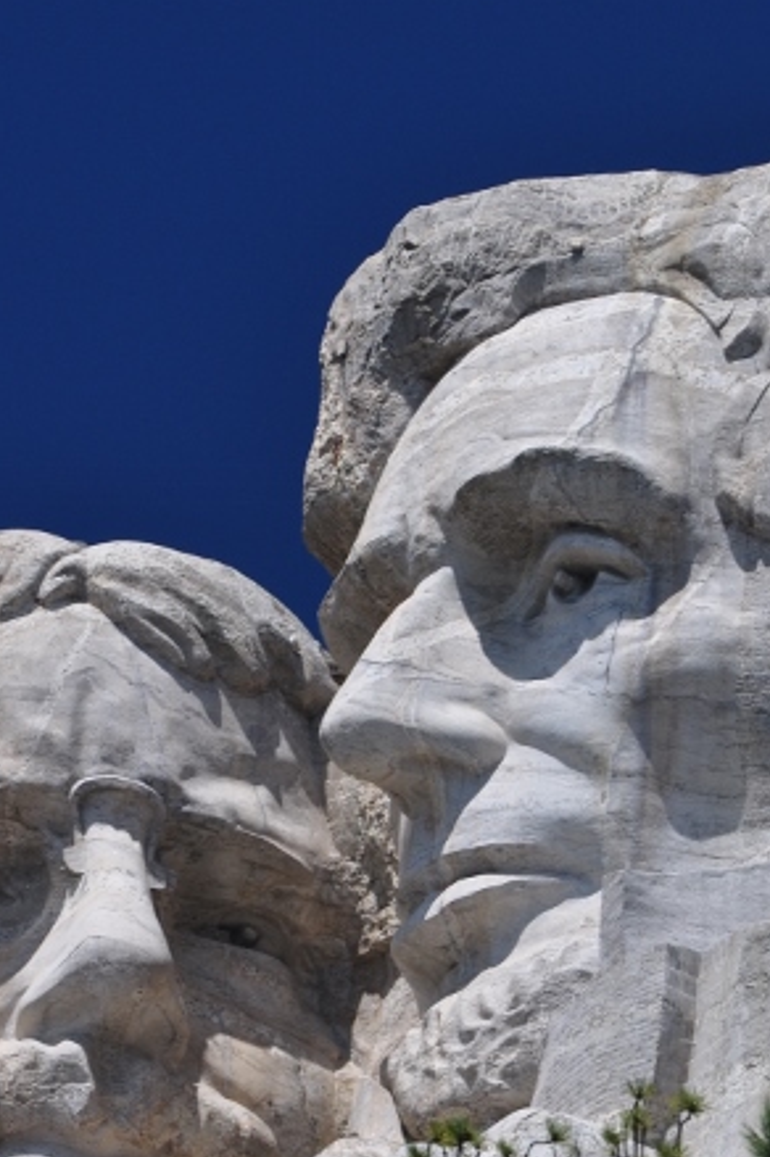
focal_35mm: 410
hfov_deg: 3.3
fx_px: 13174
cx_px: 459
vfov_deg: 5.0
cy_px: 698
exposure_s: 1/125
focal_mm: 160
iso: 200
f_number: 11
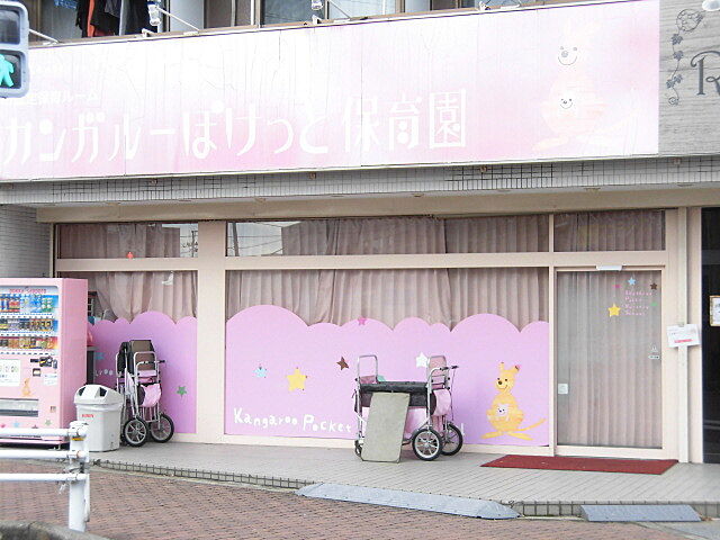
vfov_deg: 21.6
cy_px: 270
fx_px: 1414
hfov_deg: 28.6
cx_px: 360
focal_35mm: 68
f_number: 4.4
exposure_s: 1/160
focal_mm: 12.14
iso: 100
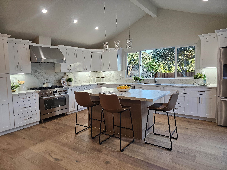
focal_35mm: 23
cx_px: 114
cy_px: 85
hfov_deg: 73.9
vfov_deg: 58.9
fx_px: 151
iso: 125
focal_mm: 6.3
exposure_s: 1/120
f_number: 1.7
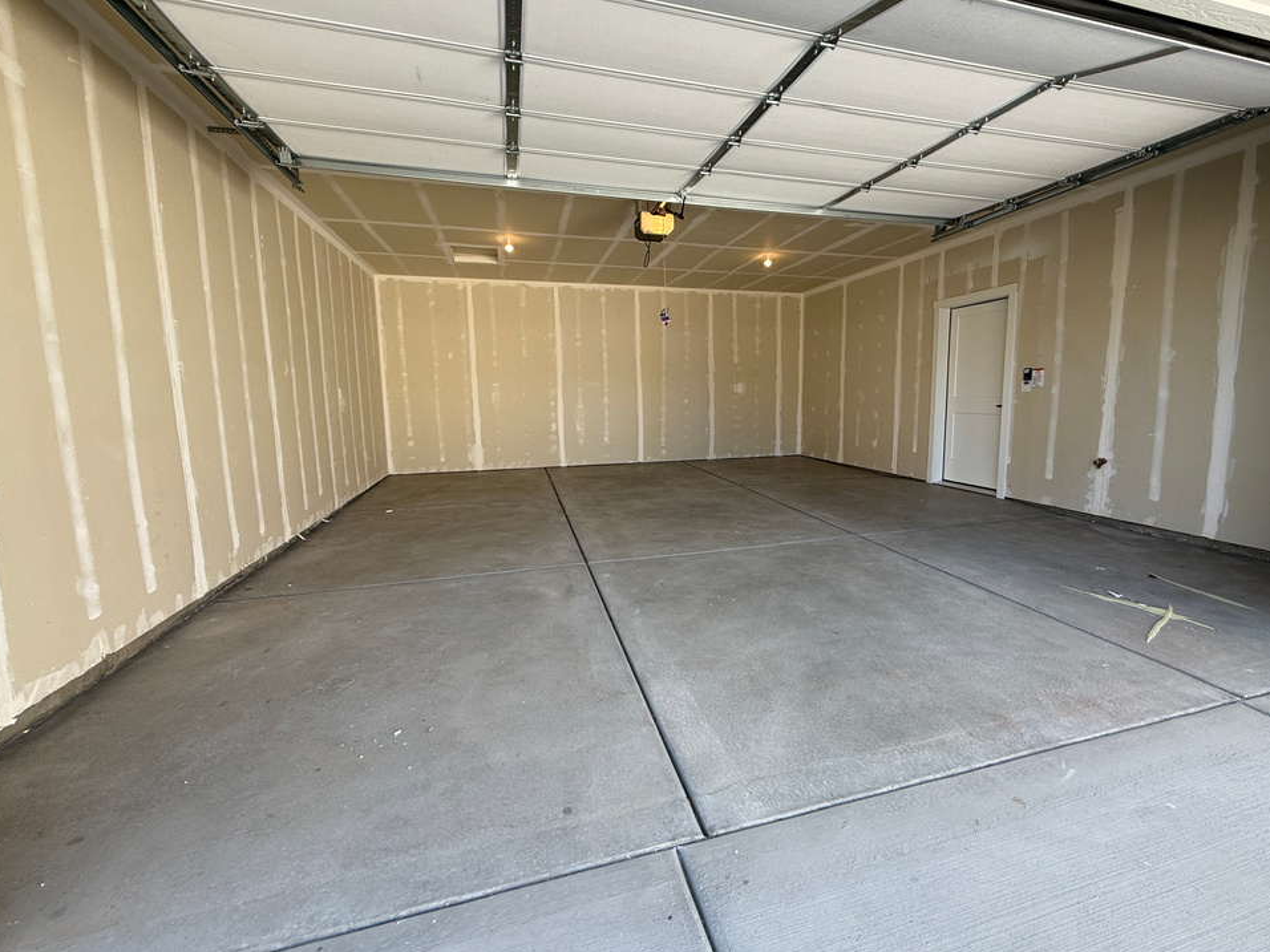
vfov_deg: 81.7
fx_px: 550
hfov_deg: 98.1
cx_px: 674
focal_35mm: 15
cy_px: 457
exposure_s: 1/207
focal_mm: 2.22
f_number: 2.2
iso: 64
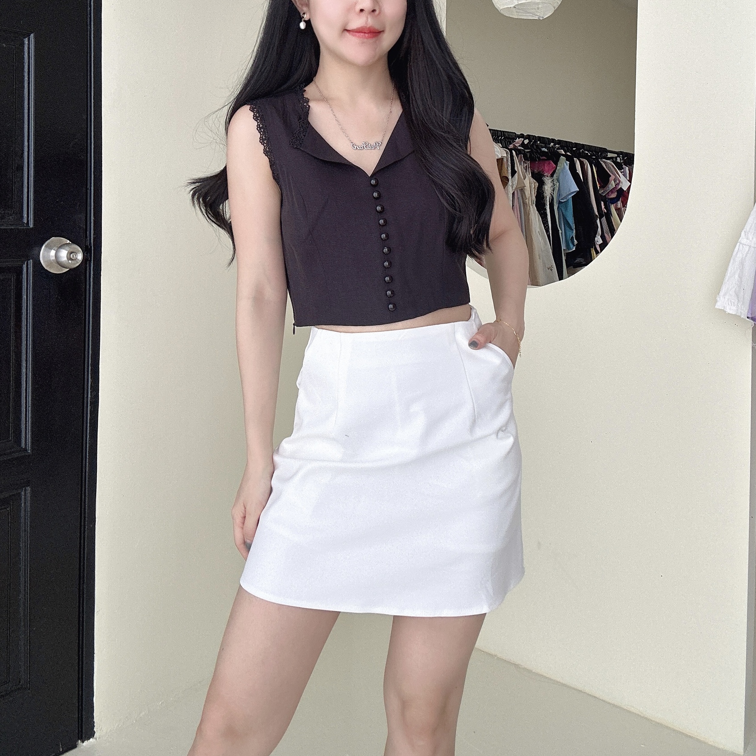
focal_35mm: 29
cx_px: 366
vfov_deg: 55.1
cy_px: 295
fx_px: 717
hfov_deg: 55.6
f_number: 1.9
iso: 80
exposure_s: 1/65
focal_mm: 2.69
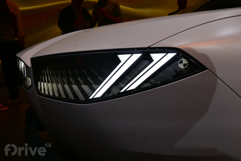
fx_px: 261
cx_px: 120
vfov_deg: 34.2
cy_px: 80
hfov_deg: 49.6
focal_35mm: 39
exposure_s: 1/250
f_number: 8
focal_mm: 26
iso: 500
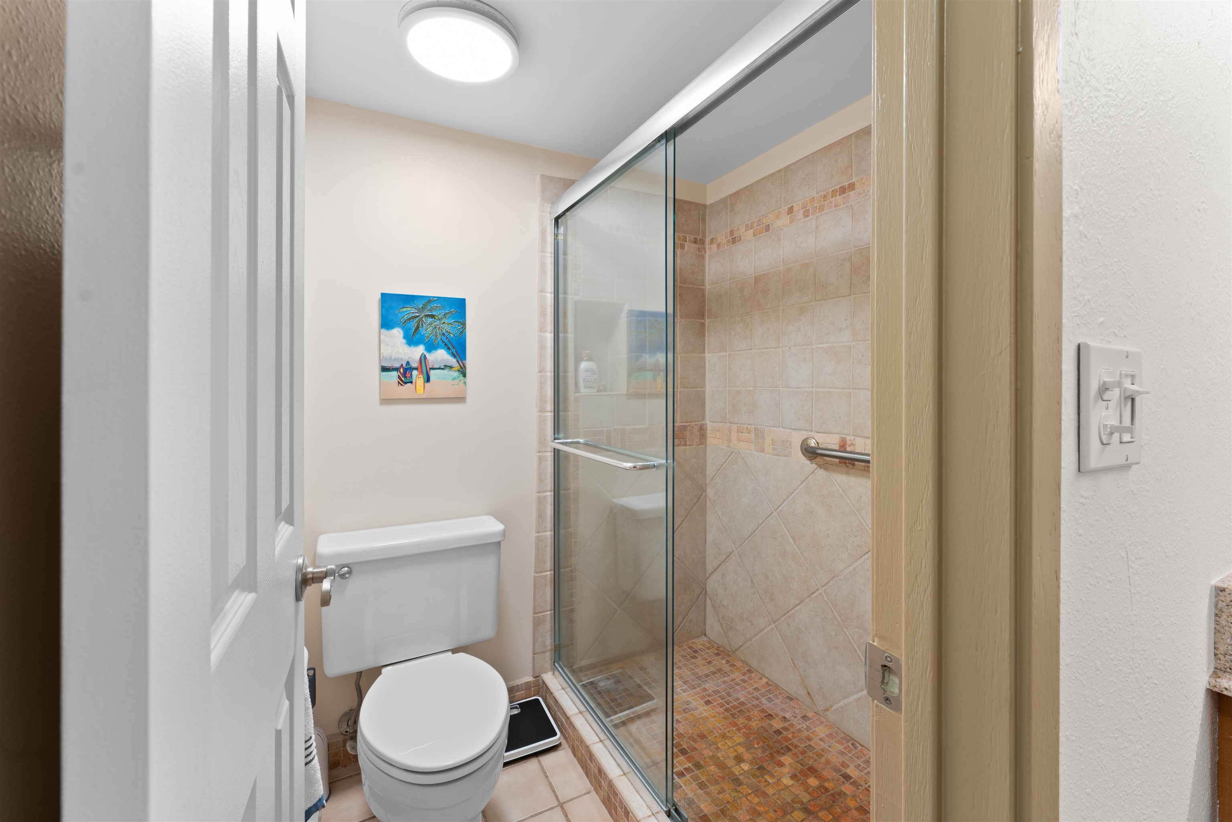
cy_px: 411
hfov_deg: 104.3
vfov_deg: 81.2
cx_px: 616
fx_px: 479
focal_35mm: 14
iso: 80
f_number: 9
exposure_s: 2.5
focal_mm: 14
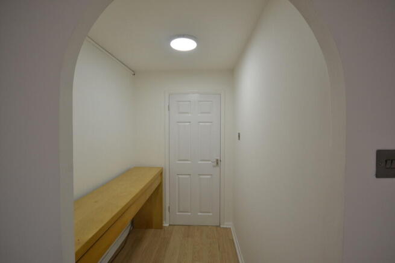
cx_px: 198
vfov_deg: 77.4
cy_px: 132
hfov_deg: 100.4
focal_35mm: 15
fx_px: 165
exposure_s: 1/80
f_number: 4.5
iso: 400
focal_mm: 10
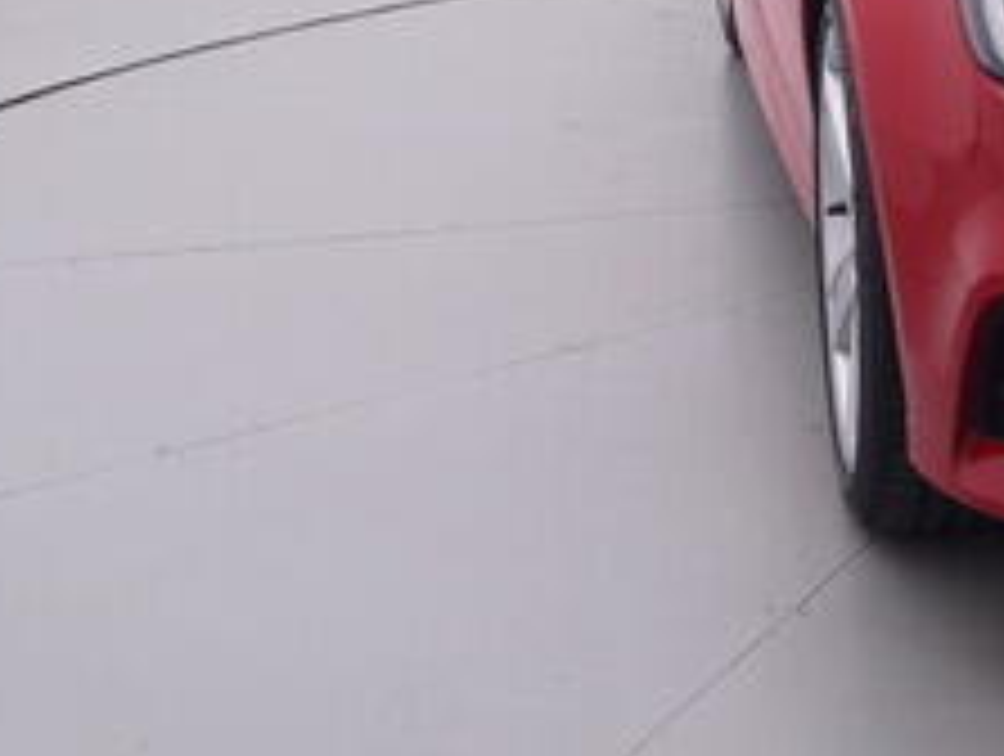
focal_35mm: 99
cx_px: 1301
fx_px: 2882
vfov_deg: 14.3
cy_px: -220
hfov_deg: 18.4
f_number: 5
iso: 200
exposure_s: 1/80
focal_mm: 15
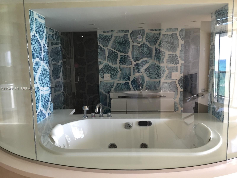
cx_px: 118
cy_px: 89
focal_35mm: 29
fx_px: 199
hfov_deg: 61.7
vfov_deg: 48.2
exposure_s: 1/33
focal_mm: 4.15
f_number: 2.2
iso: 100
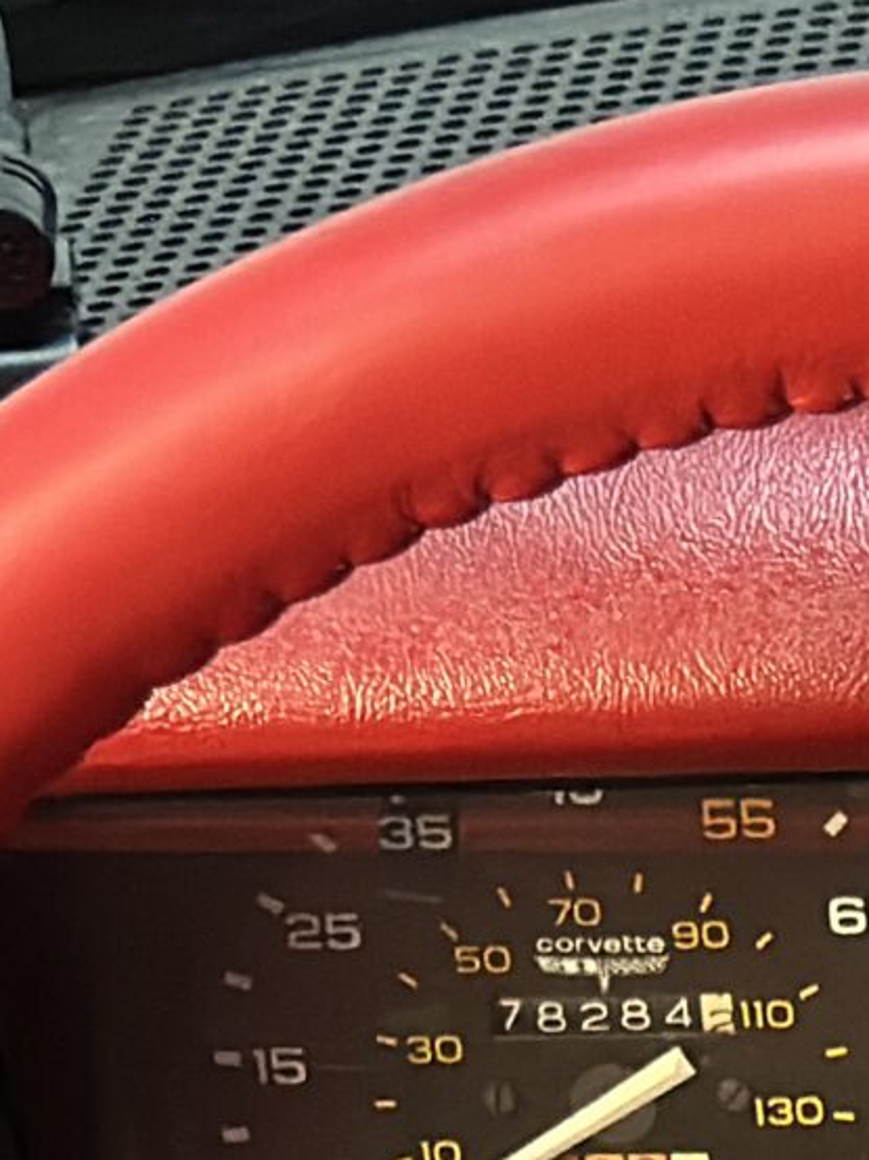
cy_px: 1935
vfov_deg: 8.6
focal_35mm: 222
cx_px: 1792
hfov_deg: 6.5
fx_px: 7437
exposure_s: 1/33
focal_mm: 6.86
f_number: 1.78
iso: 640
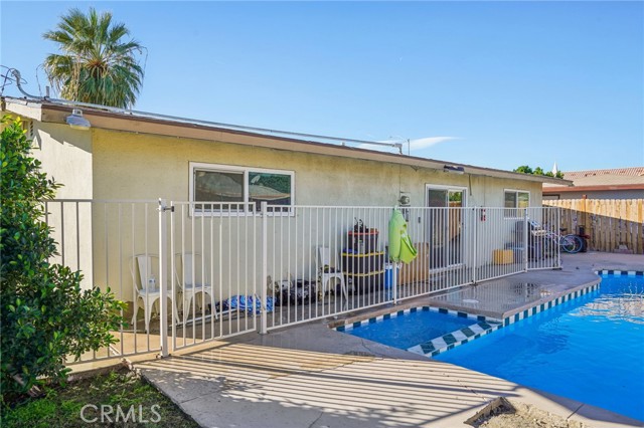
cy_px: 214
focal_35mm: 23
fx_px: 411
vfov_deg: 55.1
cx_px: 322
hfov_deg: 76.1
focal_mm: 23
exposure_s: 1/160
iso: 100
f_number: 8
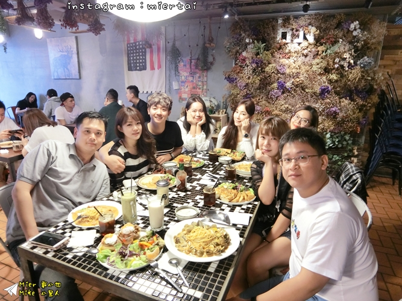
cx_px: 201
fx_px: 244
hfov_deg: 79.0
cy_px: 150
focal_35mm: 21
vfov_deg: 63.4
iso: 400
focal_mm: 4.58
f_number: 2.8
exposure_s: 1/25
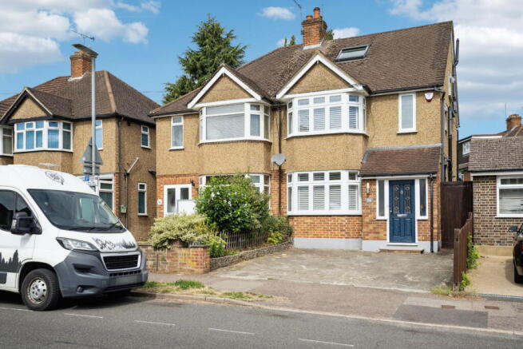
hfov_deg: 54.4
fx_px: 509
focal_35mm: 35
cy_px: 174
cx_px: 262
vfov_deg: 37.9
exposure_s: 1/2000
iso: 640
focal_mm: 35
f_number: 5.6
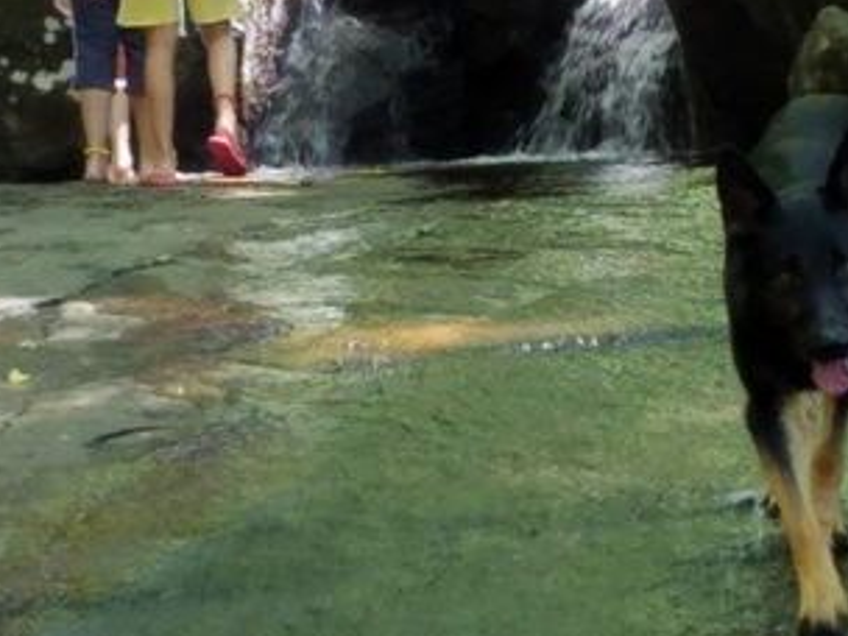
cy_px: 120
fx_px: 1004
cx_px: 480
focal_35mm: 41
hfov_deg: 45.7
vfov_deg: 34.0
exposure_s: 1/100
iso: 160
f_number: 1.7
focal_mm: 4.2
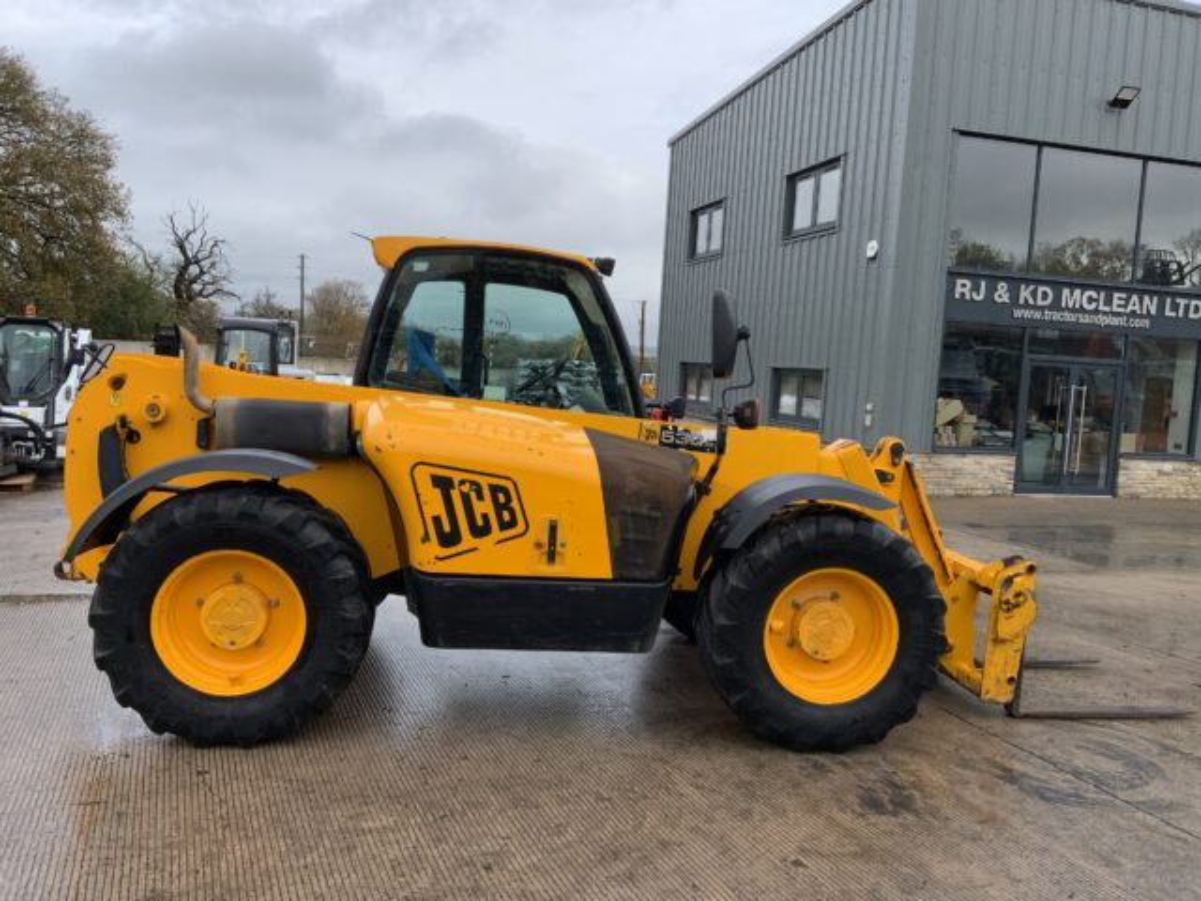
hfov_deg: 61.7
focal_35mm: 29
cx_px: 600
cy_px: 450
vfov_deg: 48.2
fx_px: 1006
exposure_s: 1/709
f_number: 1.8
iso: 16
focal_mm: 3
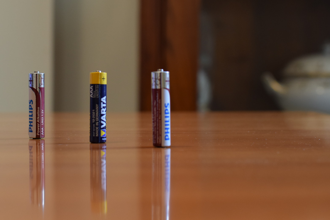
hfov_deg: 25.0
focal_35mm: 81
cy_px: 85
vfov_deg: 16.9
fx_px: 740
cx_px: 101
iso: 500
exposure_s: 1/125
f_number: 4.5
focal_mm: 35
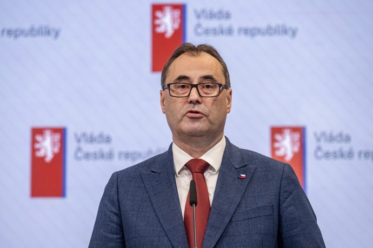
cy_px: 124
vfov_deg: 6.9
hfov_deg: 10.3
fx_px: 2071
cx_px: 186
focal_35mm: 200
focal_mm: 200
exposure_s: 1/125
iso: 2000
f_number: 5
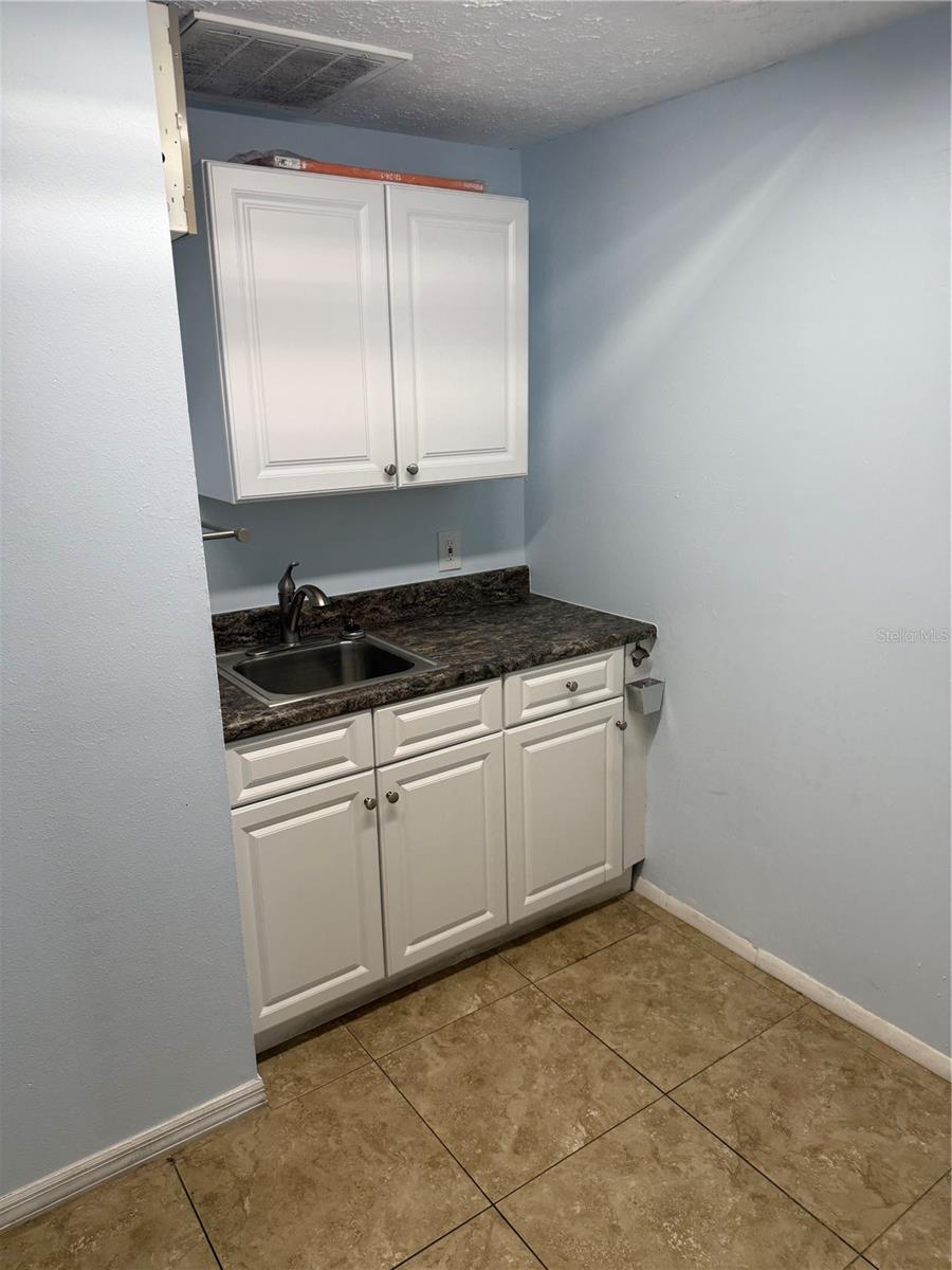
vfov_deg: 71.6
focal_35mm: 24
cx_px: 476
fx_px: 880
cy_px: 635
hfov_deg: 56.8
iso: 100
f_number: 1.78
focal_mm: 6.76
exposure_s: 1/120
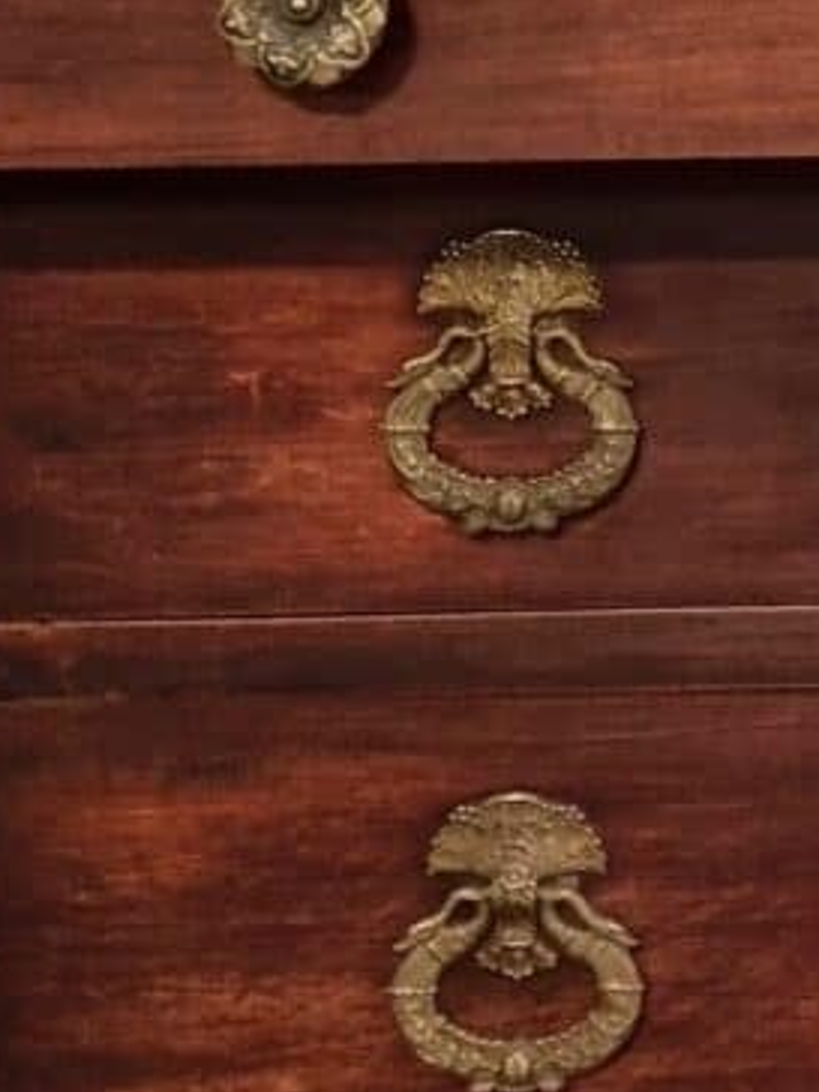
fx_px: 4259
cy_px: -60
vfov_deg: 14.3
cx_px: 1593
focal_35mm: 135
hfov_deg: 10.2
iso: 640
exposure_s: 1/33
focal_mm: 6.7
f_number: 1.8
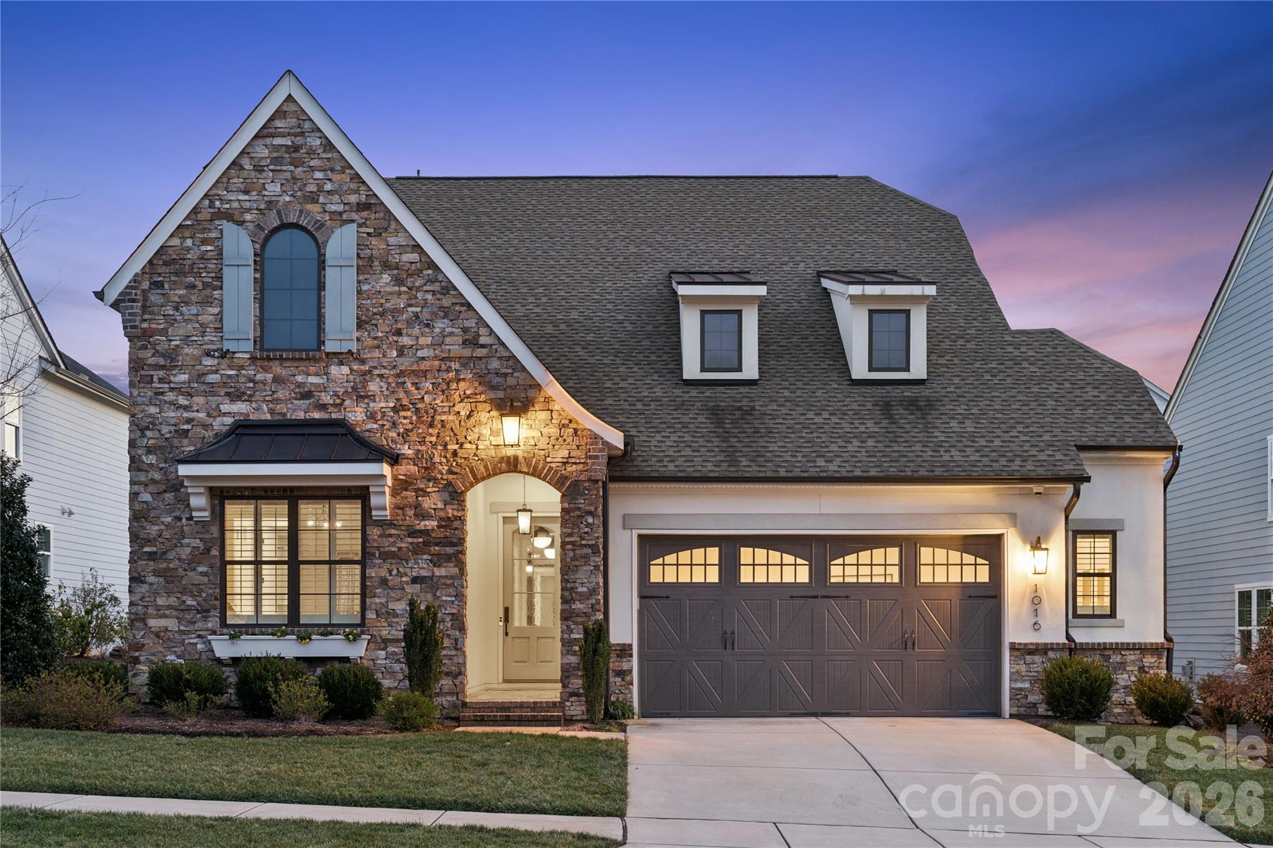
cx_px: 636
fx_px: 1485
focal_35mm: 42
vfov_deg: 31.9
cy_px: 424
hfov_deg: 46.4
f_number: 7.1
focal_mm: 42
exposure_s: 1/2
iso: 160
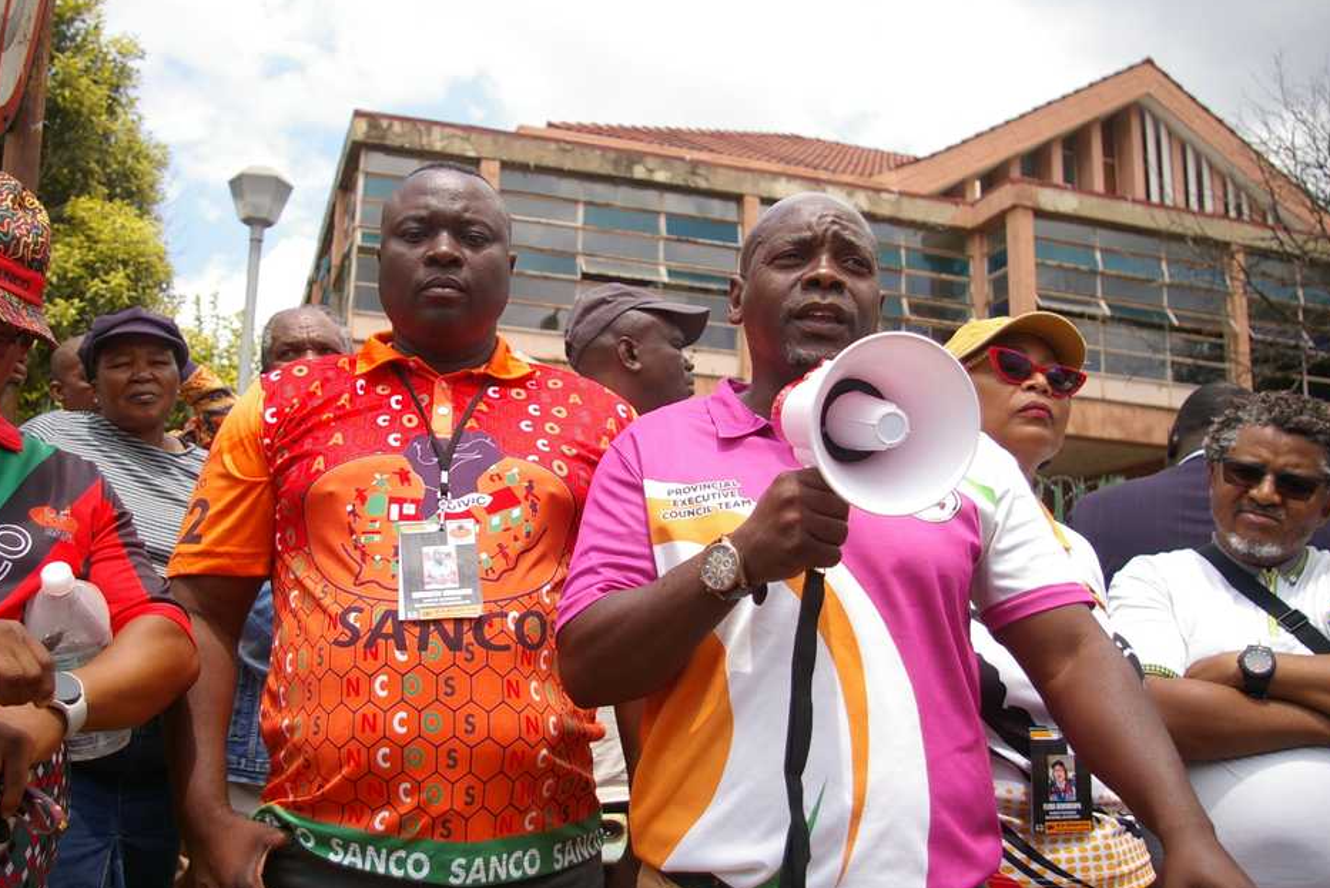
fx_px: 1331
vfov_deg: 36.9
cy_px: 448
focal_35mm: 36
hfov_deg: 52.9
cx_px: 574
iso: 200
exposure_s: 1/1000
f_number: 4
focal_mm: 20
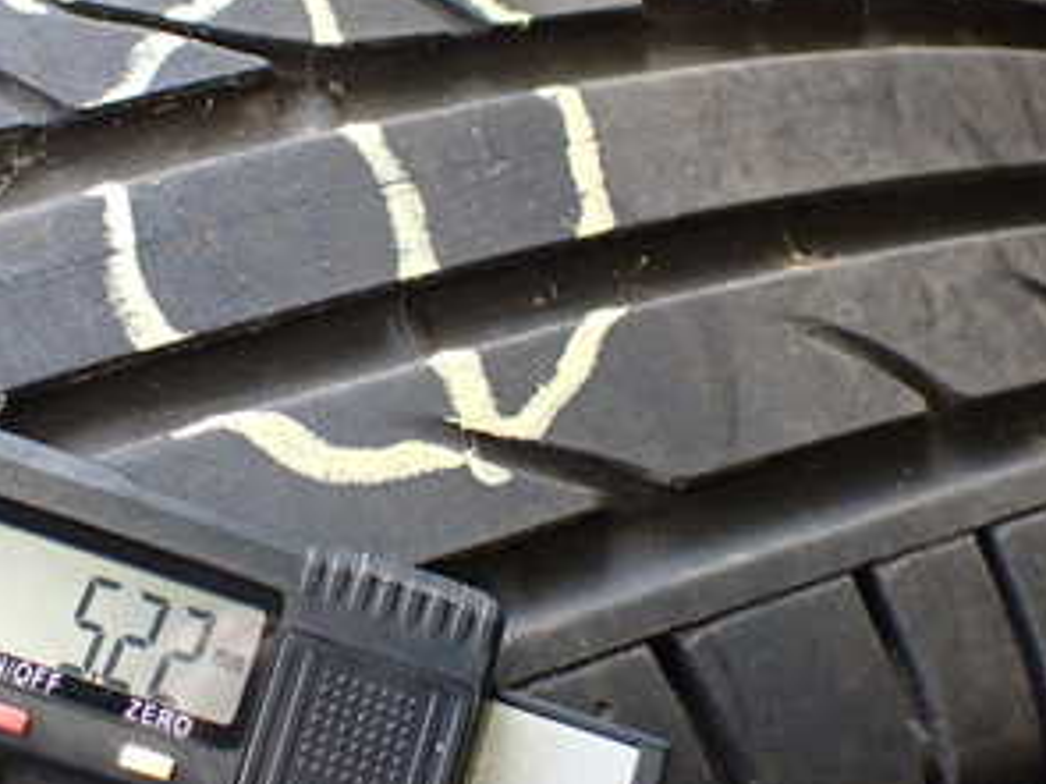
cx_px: 372
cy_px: 358
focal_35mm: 61
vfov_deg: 24.0
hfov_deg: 31.5
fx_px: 1843
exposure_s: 1/125
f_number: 2.3
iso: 320
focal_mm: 5.4
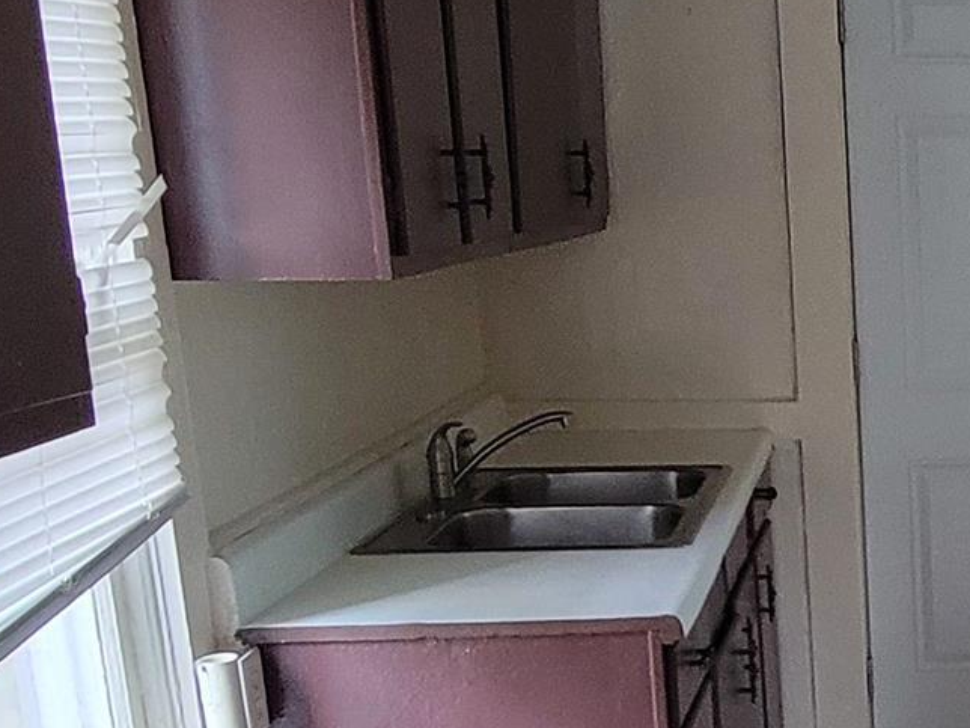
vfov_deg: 23.1
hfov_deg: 27.2
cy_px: 632
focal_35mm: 62
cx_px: 1185
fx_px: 1737
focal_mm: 2.2
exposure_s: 1/60
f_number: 2.2
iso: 400
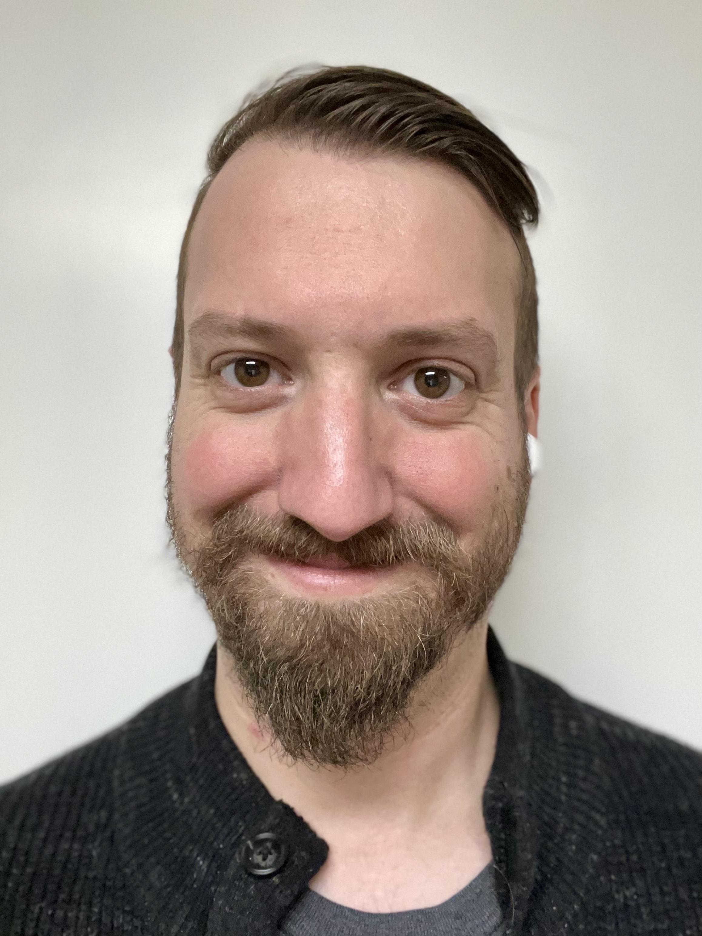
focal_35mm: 30
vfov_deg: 60.0
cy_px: 468
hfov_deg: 46.8
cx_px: 351
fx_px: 811
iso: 400
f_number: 2.2
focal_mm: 2.71
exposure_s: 1/60
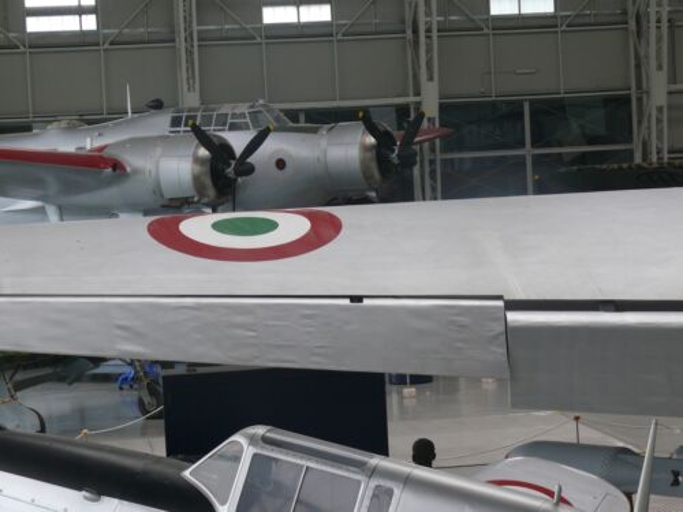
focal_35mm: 95
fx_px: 1874
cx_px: 342
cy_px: 256
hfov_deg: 20.7
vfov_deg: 15.6
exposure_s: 1/200
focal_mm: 18
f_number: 3.6
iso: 100
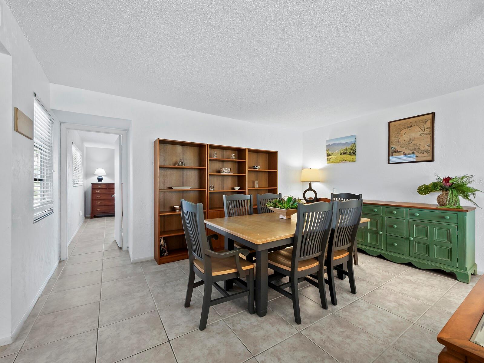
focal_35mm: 14
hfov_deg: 102.1
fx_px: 196
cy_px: 182
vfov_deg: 85.7
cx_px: 242
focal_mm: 7
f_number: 10
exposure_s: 1.3
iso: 400
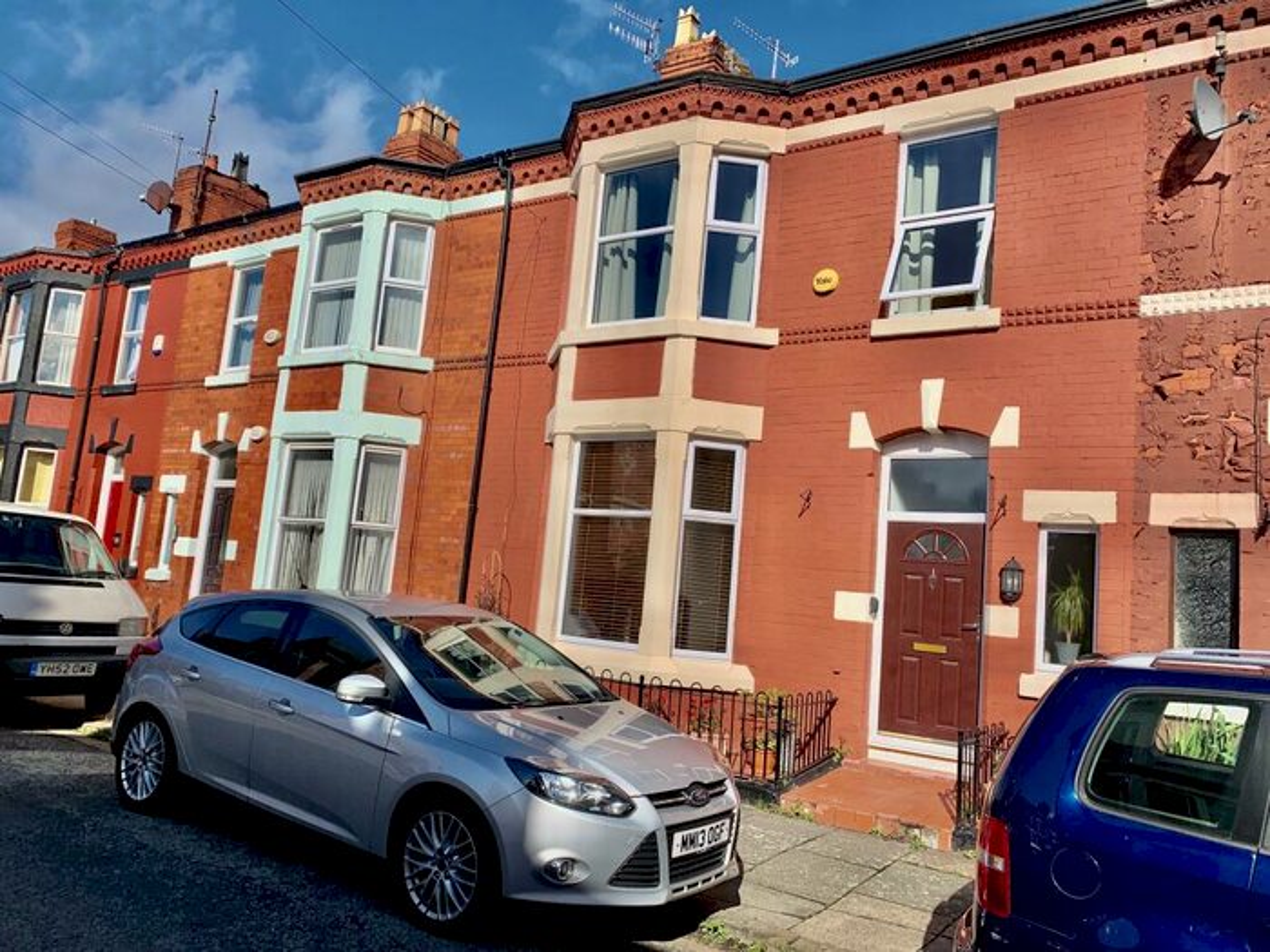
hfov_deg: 67.3
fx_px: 954
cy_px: 476
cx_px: 635
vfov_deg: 53.1
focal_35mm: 26
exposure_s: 1/4098
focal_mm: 4.25
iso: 25
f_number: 1.8
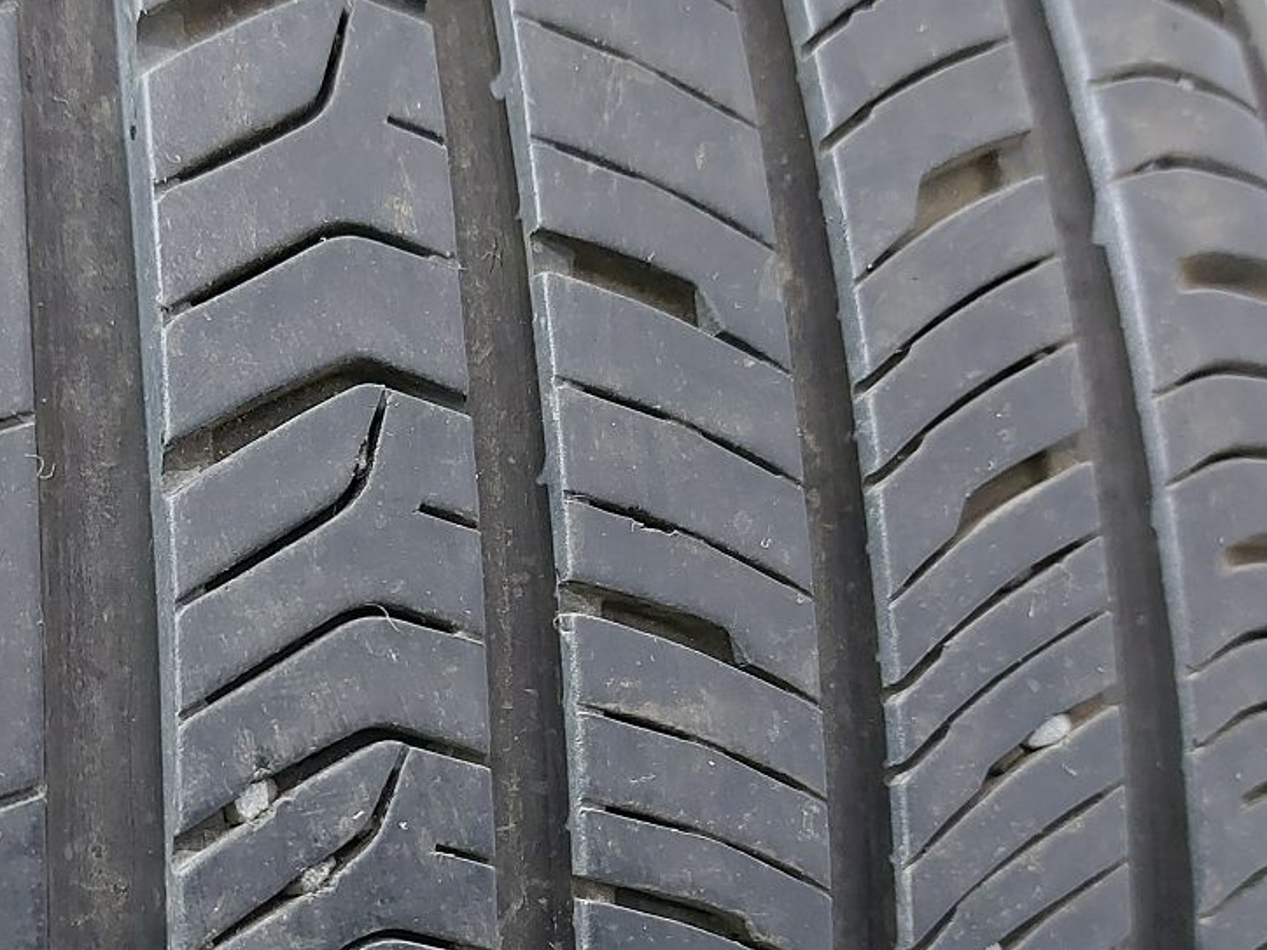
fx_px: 1684
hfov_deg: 40.9
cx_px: 452
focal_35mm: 46
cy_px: 647
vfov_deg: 31.2
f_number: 1.8
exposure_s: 1/25
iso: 400
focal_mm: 5.23
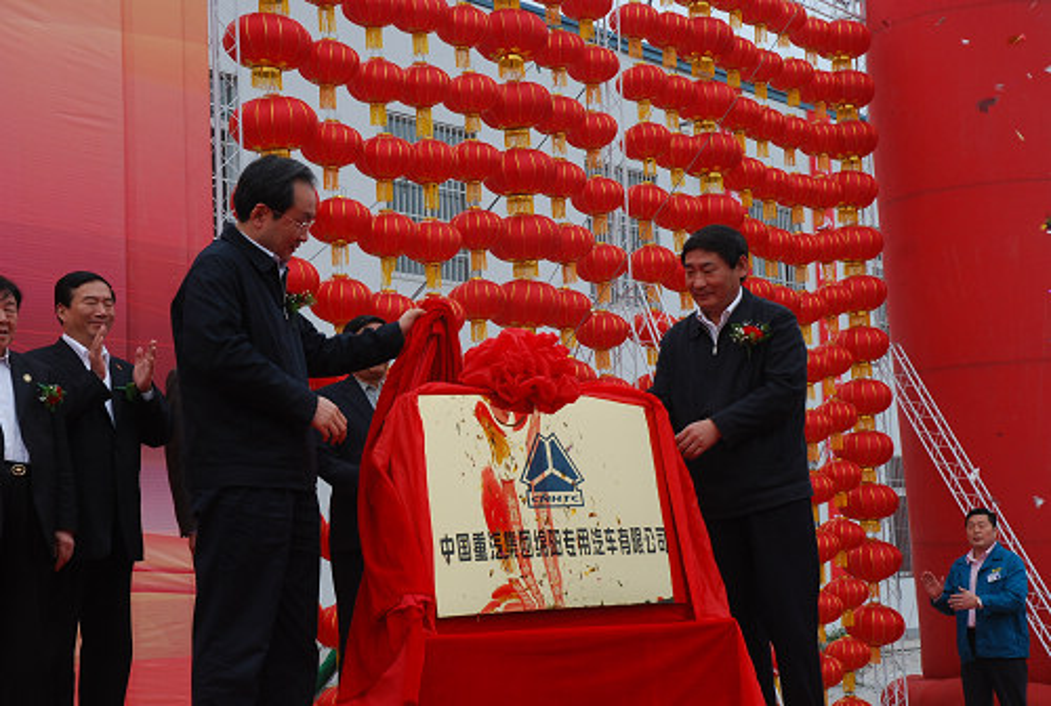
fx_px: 1931
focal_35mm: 66
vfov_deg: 20.7
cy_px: 353
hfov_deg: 30.4
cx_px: 526
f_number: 8
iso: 200
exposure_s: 1/180
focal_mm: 44
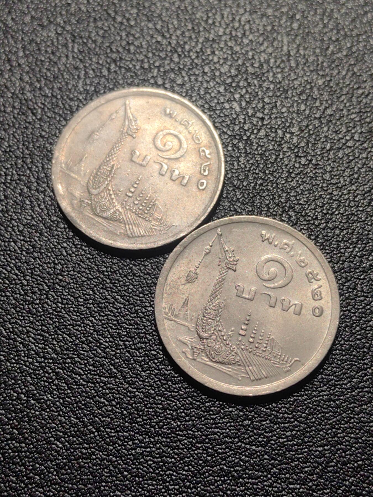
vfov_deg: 36.2
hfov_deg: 27.5
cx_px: 186
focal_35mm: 53
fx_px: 761
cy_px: 248
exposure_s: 1/139
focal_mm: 5.75
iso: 50
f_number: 2
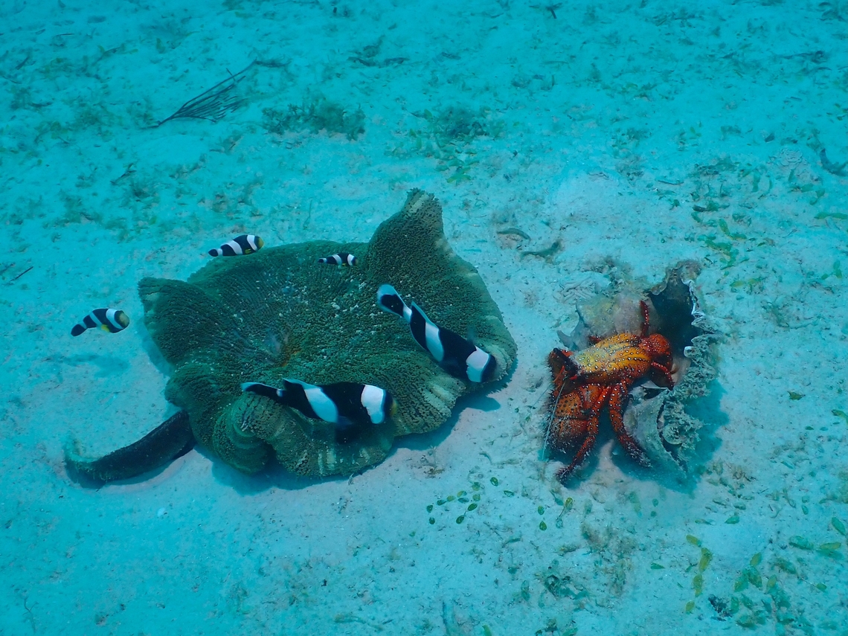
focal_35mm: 44
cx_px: 424
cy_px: 318
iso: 200
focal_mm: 7.84
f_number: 4
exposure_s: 1/125
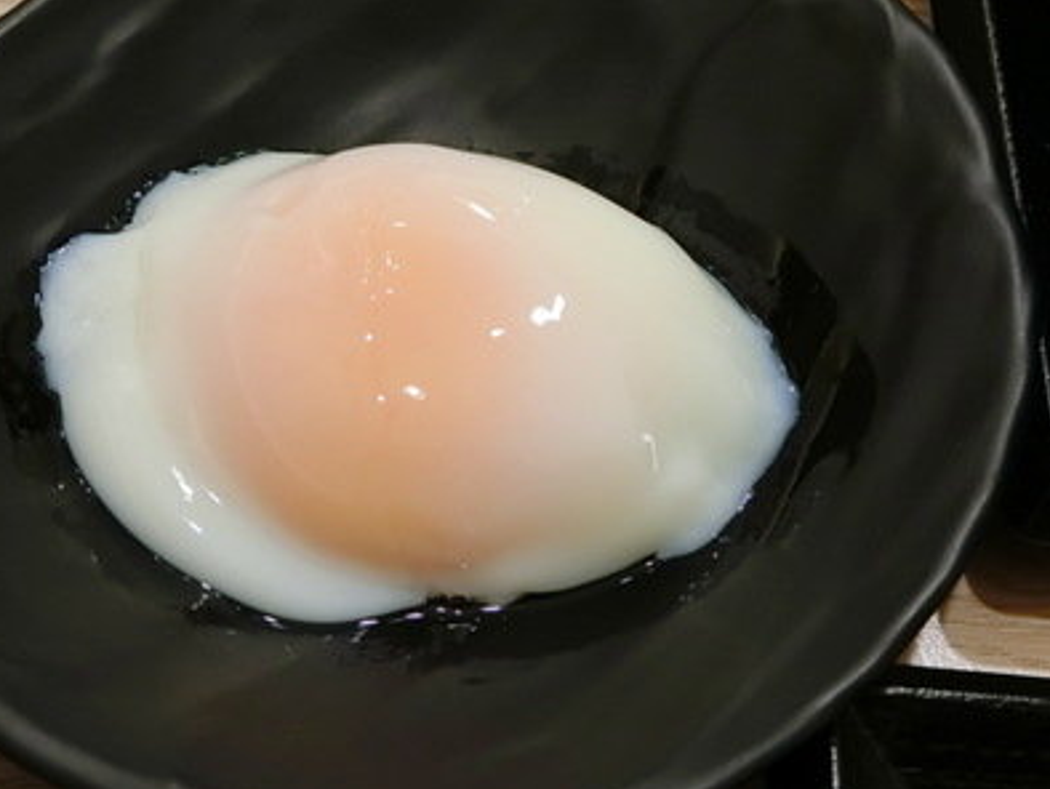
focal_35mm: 67
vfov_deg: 21.9
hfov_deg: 28.9
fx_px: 2034
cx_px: 464
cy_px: 296
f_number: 3.5
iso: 200
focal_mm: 9.5
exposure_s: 1/15
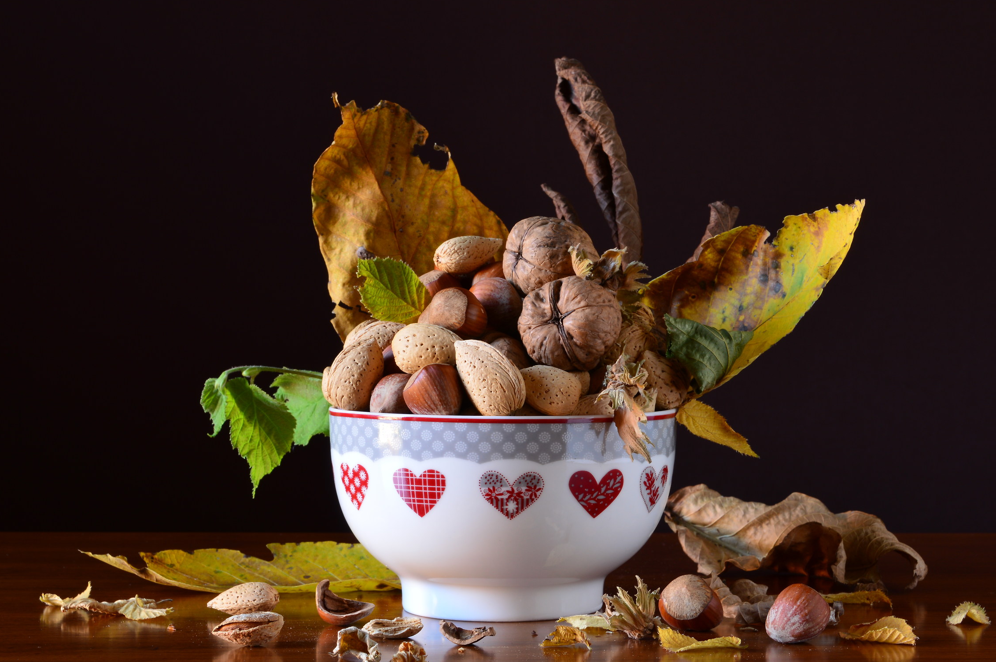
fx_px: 2419
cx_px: 512
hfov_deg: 23.3
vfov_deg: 15.6
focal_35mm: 88
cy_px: 349
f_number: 18
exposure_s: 2
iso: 100
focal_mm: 55
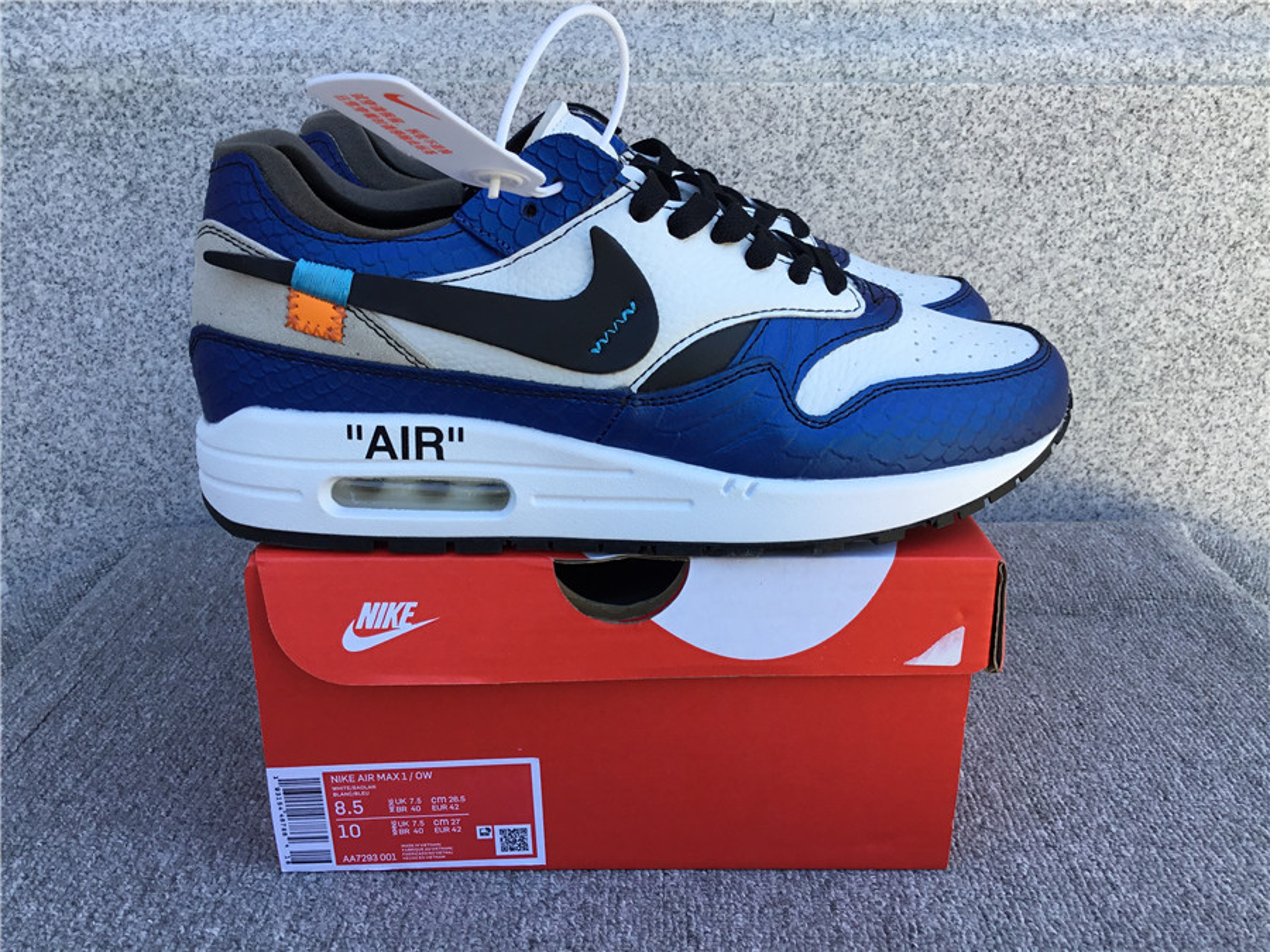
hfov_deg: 58.4
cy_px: 476
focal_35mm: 31
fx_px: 1137
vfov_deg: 45.4
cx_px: 635
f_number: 2.4
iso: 25
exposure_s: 1/194
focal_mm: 3.3
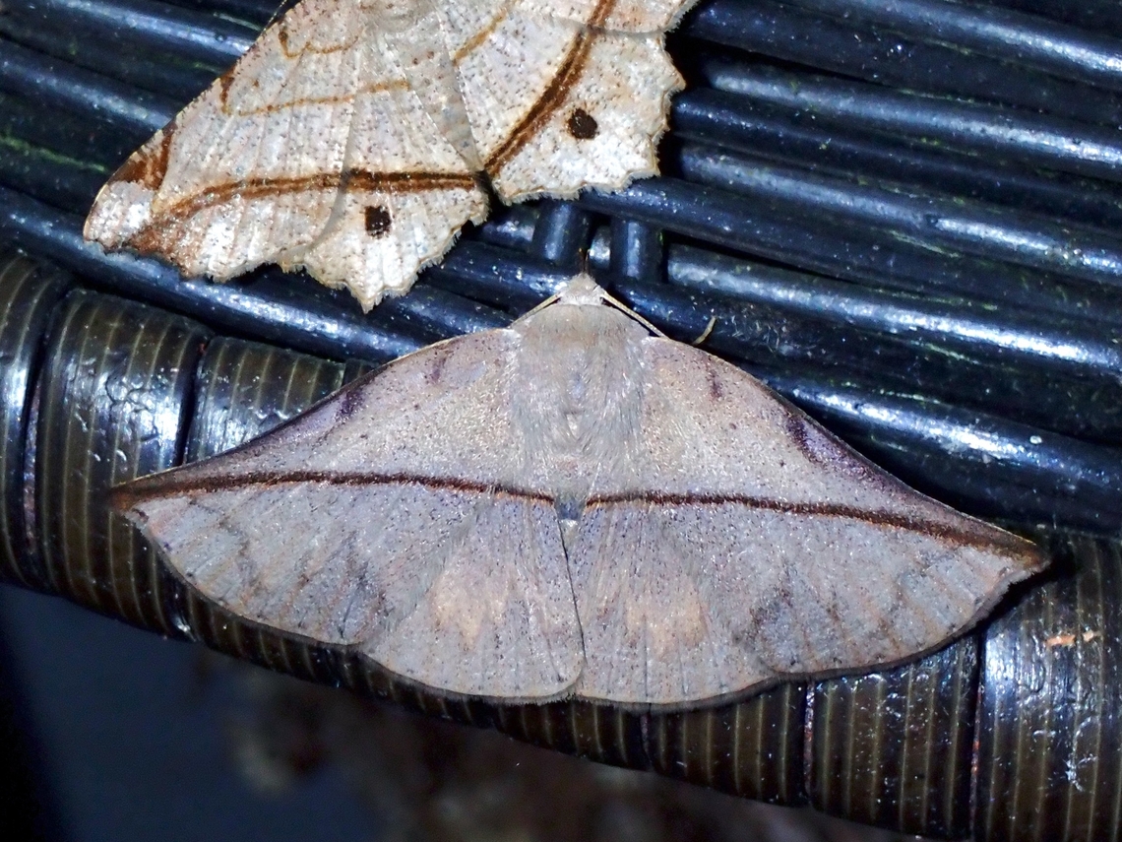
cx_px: 561
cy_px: 421
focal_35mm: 77
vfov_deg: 19.1
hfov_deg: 25.3
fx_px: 2496
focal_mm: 13.65
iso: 200
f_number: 16
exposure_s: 1/200
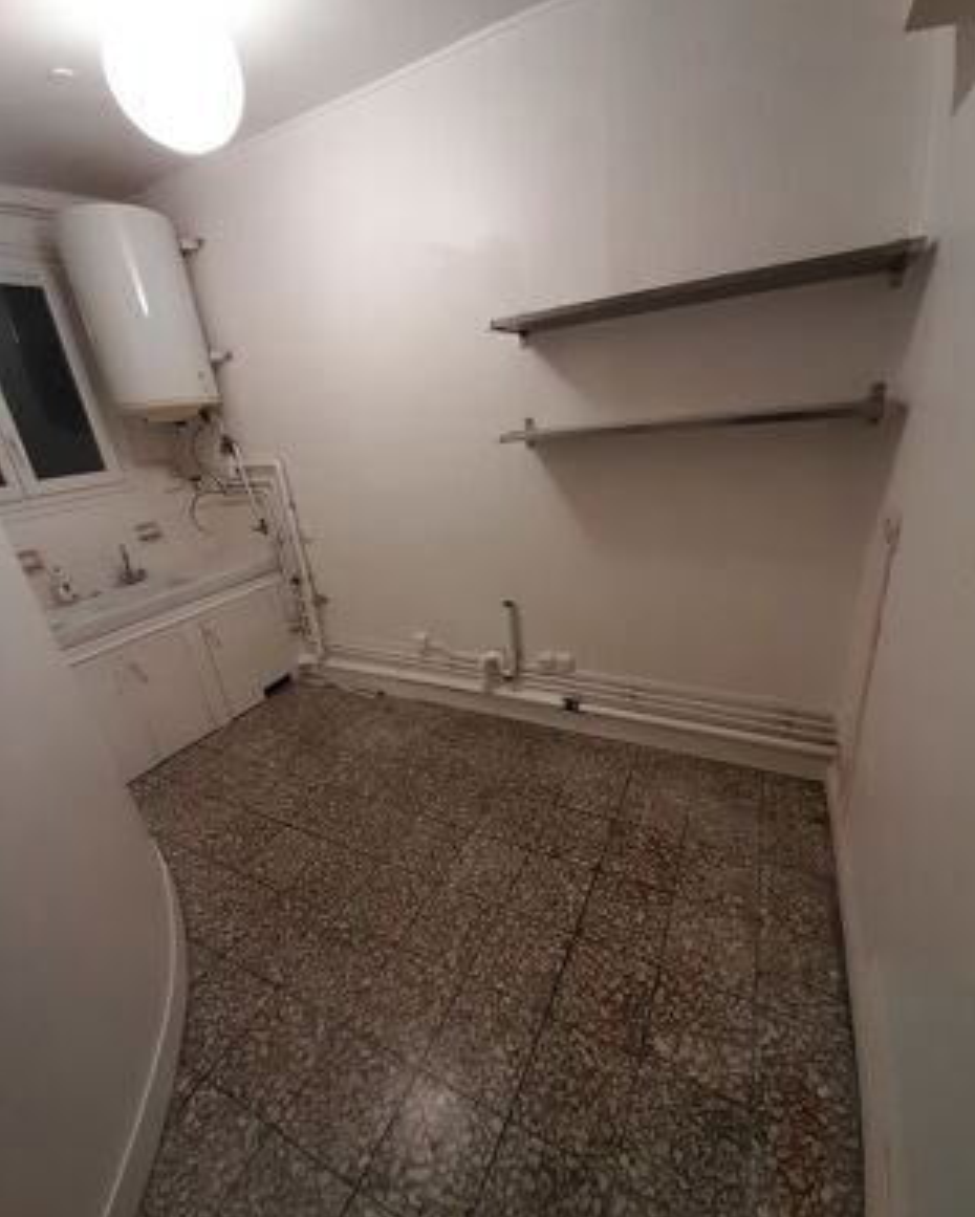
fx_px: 505
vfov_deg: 100.7
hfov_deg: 88.0
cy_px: 612
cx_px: 500
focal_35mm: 14
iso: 160
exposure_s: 1/25
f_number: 2.2
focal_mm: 1.42
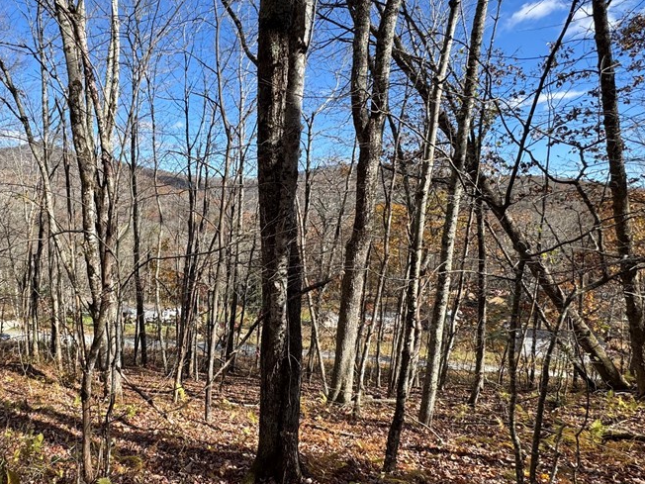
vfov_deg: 60.8
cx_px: 187
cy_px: 280
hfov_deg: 72.7
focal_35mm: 22
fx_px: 410
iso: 50
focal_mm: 2.22
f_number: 2.2
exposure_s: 1/749
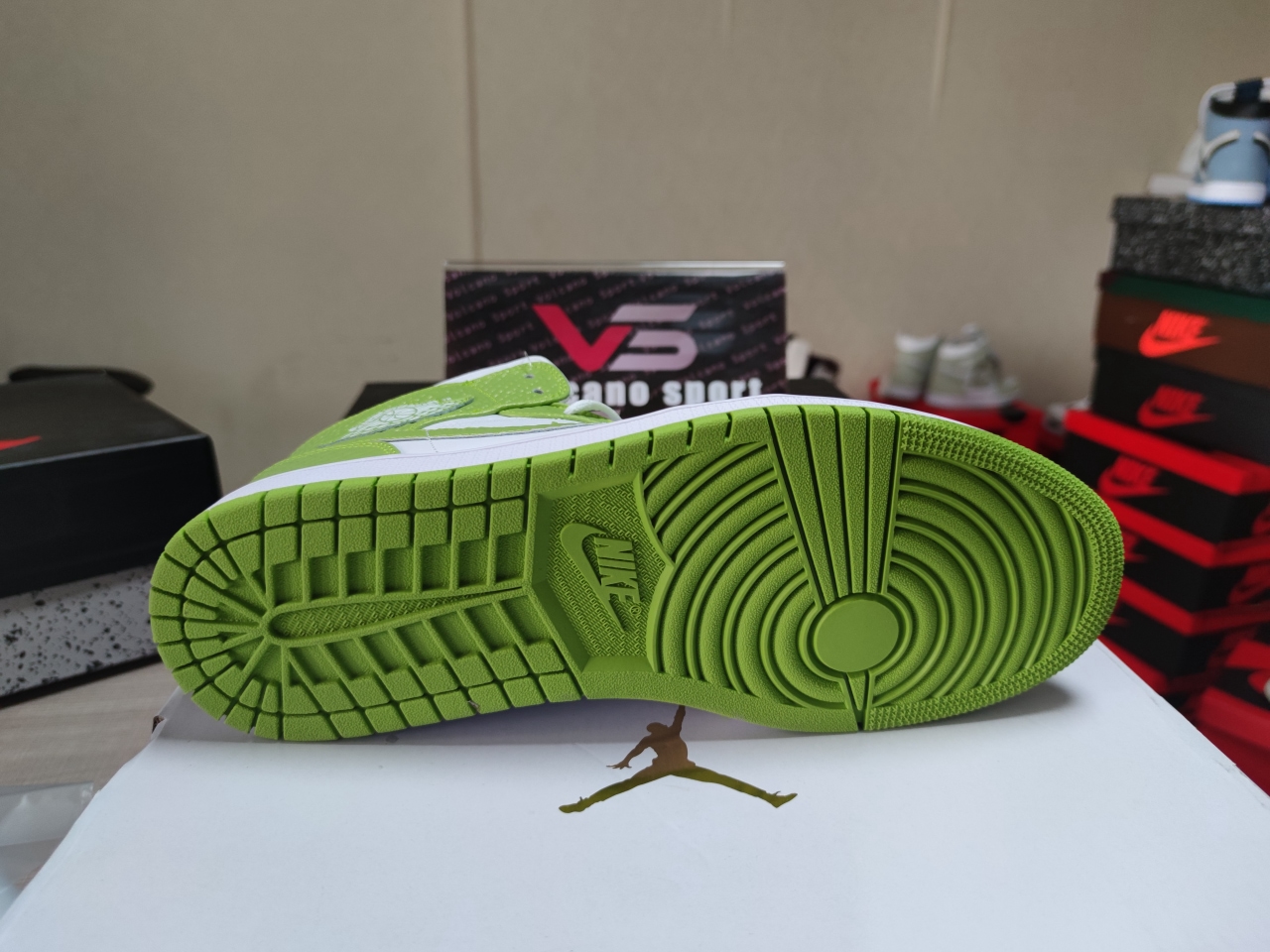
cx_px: 635
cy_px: 476
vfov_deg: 56.8
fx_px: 881
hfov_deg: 71.6
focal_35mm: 24
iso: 210
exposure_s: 1/100
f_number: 1.69
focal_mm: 6.72
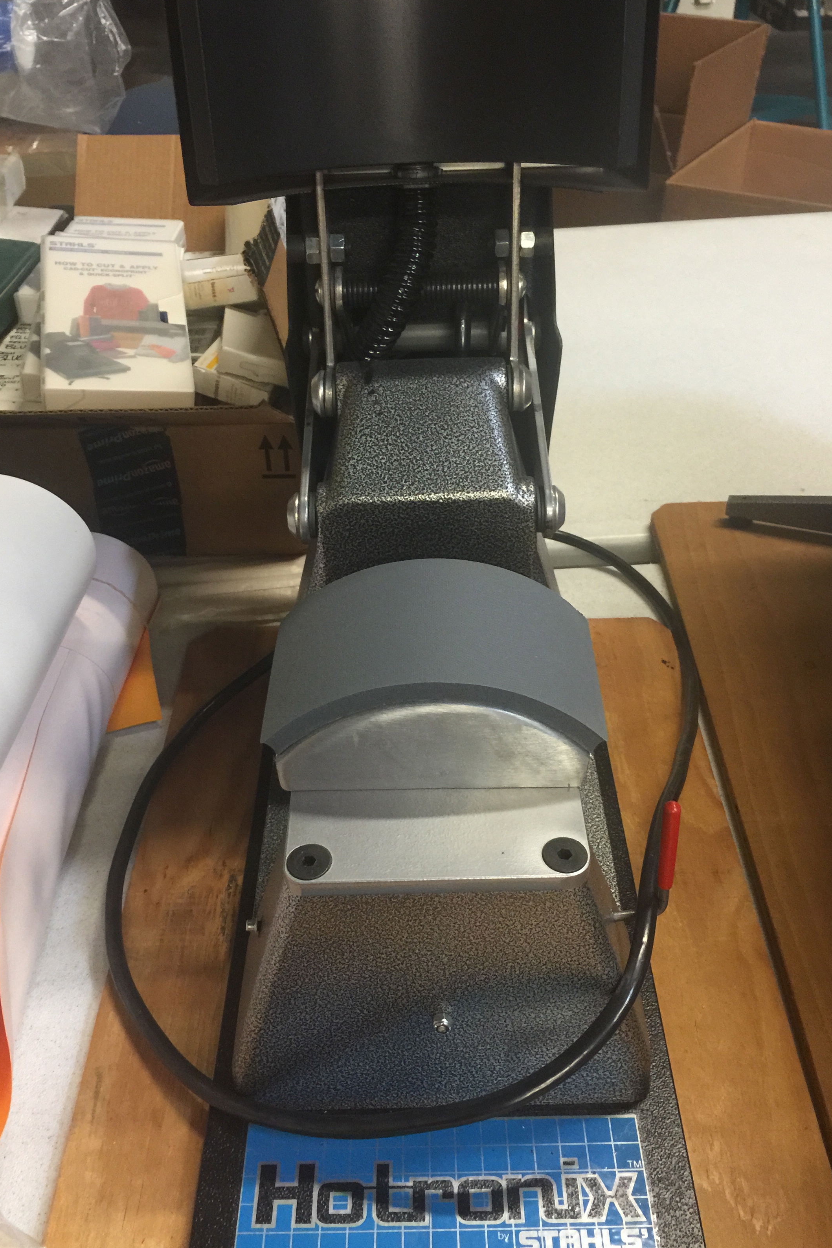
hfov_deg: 42.3
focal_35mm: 31
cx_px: 421
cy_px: 620
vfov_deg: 60.3
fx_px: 1075
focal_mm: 4.15
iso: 100
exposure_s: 1/15
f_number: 2.2
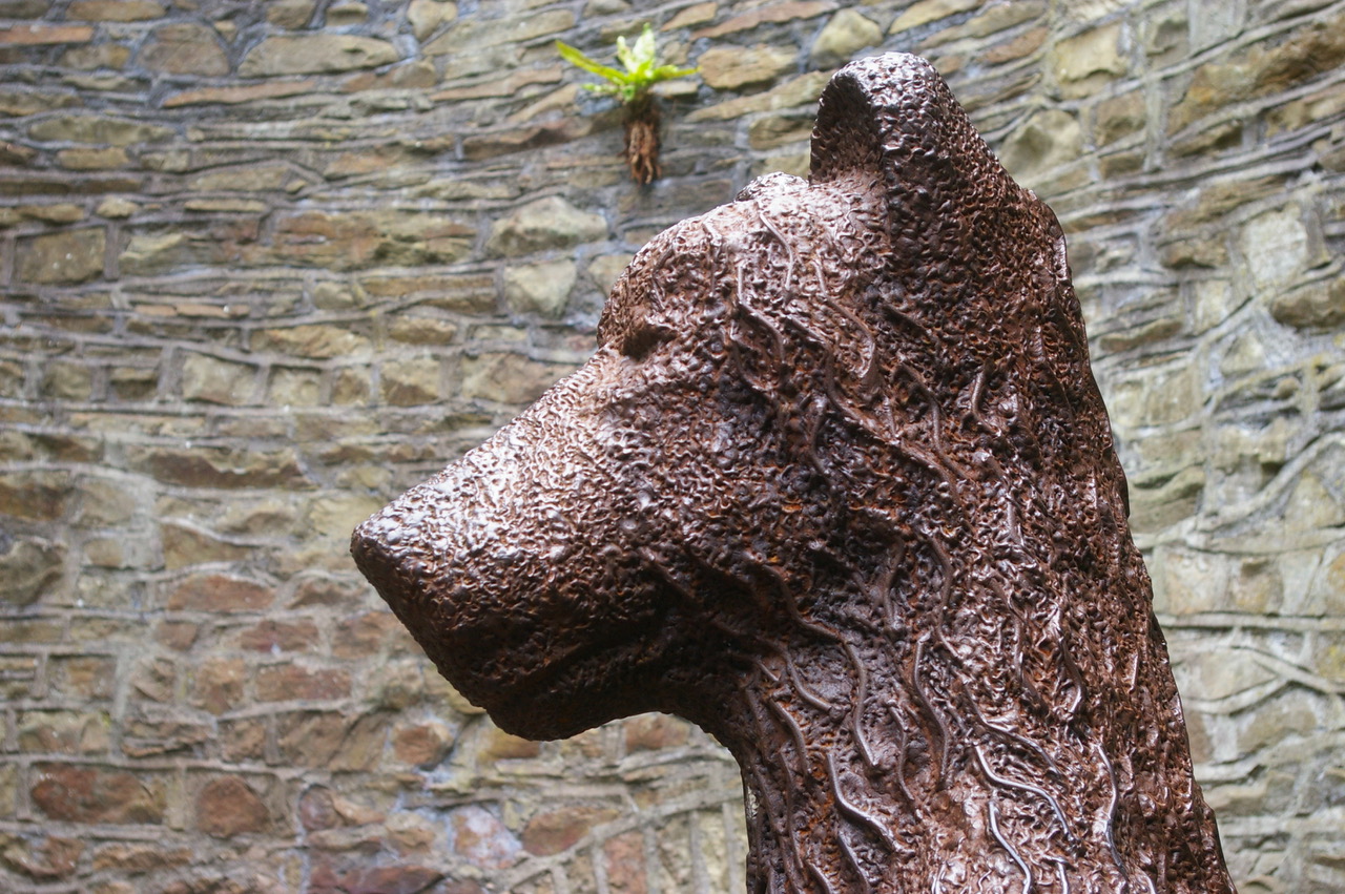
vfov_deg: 21.0
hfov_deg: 31.2
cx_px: 672
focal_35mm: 64
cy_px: 447
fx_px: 2408
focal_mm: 43
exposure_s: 1/90
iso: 400
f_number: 6.7
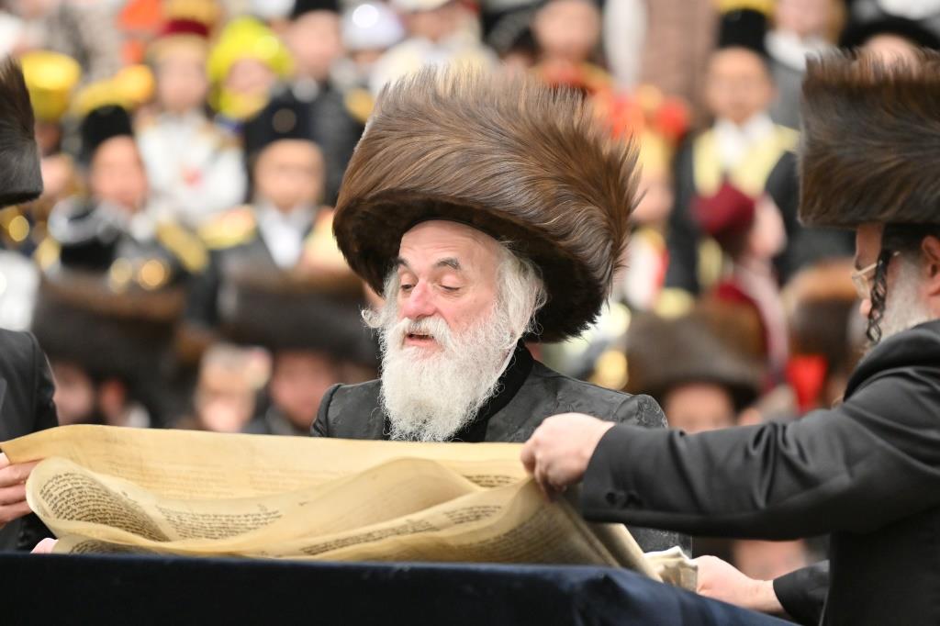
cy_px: 313
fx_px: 7830
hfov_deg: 6.9
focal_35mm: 300
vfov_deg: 4.6
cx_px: 470
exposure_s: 1/500
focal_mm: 200
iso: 800
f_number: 2.8
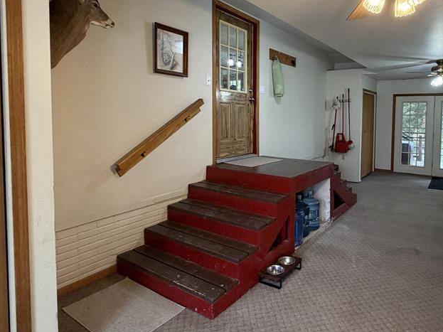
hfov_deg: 72.7
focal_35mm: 23
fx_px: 294
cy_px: 130
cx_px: 277
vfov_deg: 58.3
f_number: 2.2
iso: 320
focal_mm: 2.22
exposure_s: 1/60
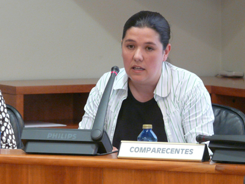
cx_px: 122
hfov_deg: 5.5
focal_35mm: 357
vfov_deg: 4.2
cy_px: 92
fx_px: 2527
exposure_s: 1/25
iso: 400
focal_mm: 45.9
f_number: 3.6
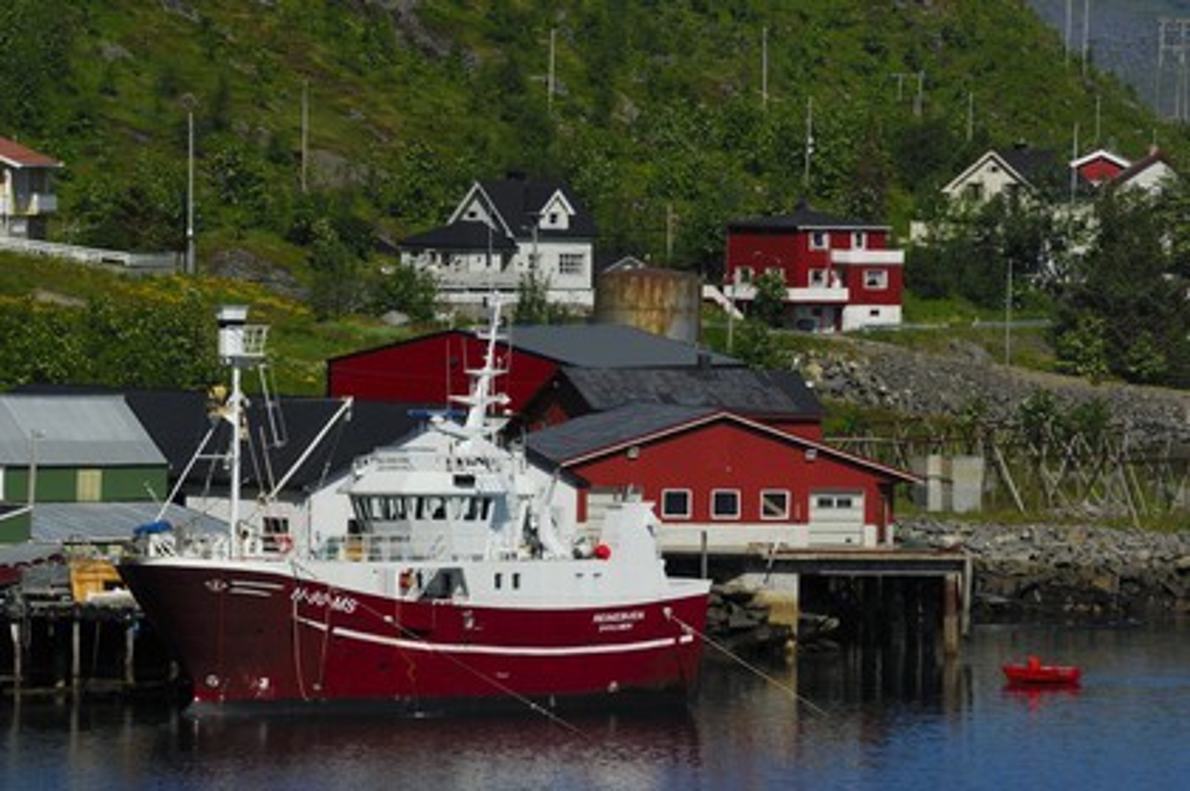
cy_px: 396
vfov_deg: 4.8
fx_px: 9413
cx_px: 595
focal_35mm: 285
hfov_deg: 7.2
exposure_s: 1/320
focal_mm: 190
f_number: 11
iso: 100
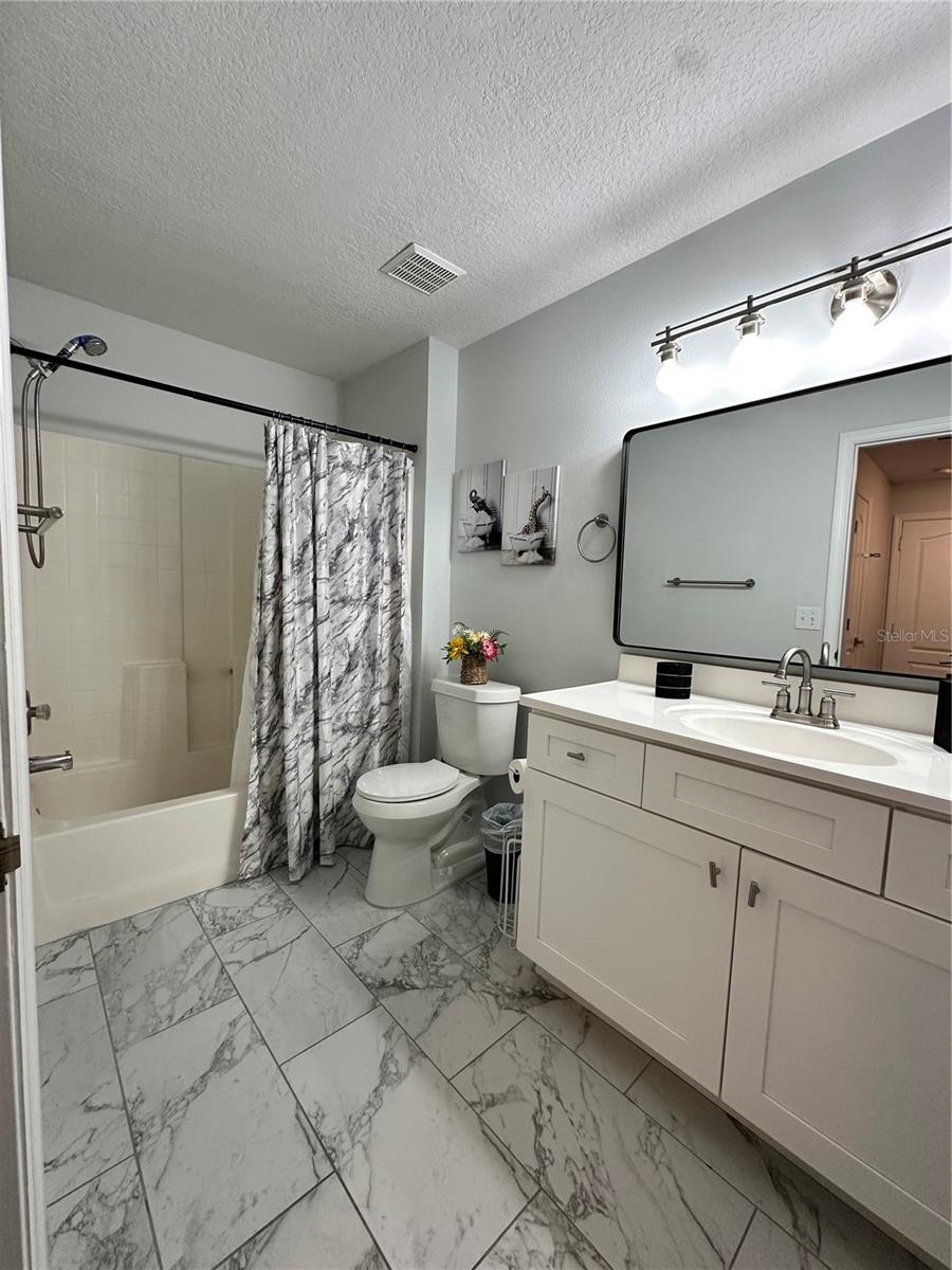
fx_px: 513
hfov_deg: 85.7
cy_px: 635
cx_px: 476
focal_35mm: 14
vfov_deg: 102.1
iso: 200
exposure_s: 1/120
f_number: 2.2
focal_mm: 2.22
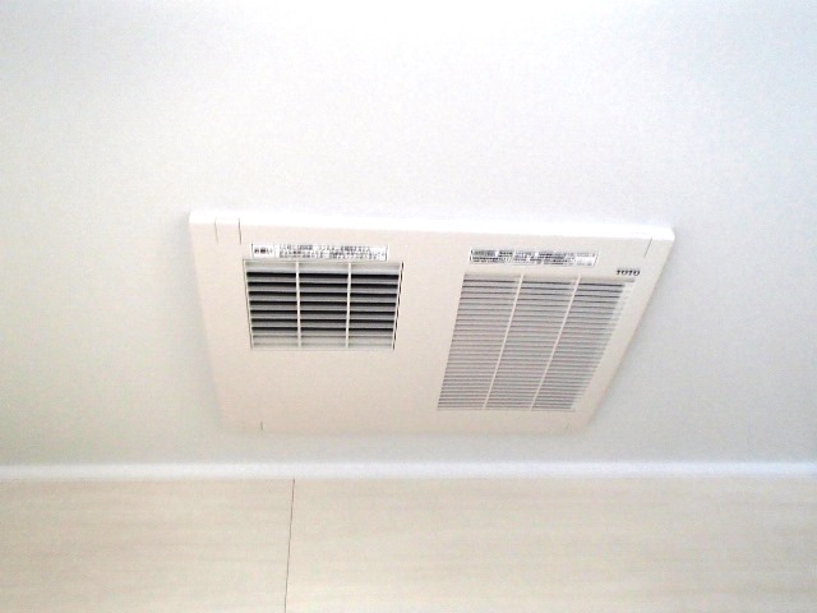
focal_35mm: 28
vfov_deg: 49.7
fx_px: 661
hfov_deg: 63.4
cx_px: 408
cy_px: 306
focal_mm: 5
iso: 400
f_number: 3.9
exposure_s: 1/20
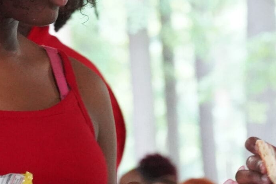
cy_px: -58
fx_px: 2484
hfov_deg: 6.3
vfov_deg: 4.2
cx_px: 23
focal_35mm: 324
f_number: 5.6
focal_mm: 78
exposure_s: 1/100
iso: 12800
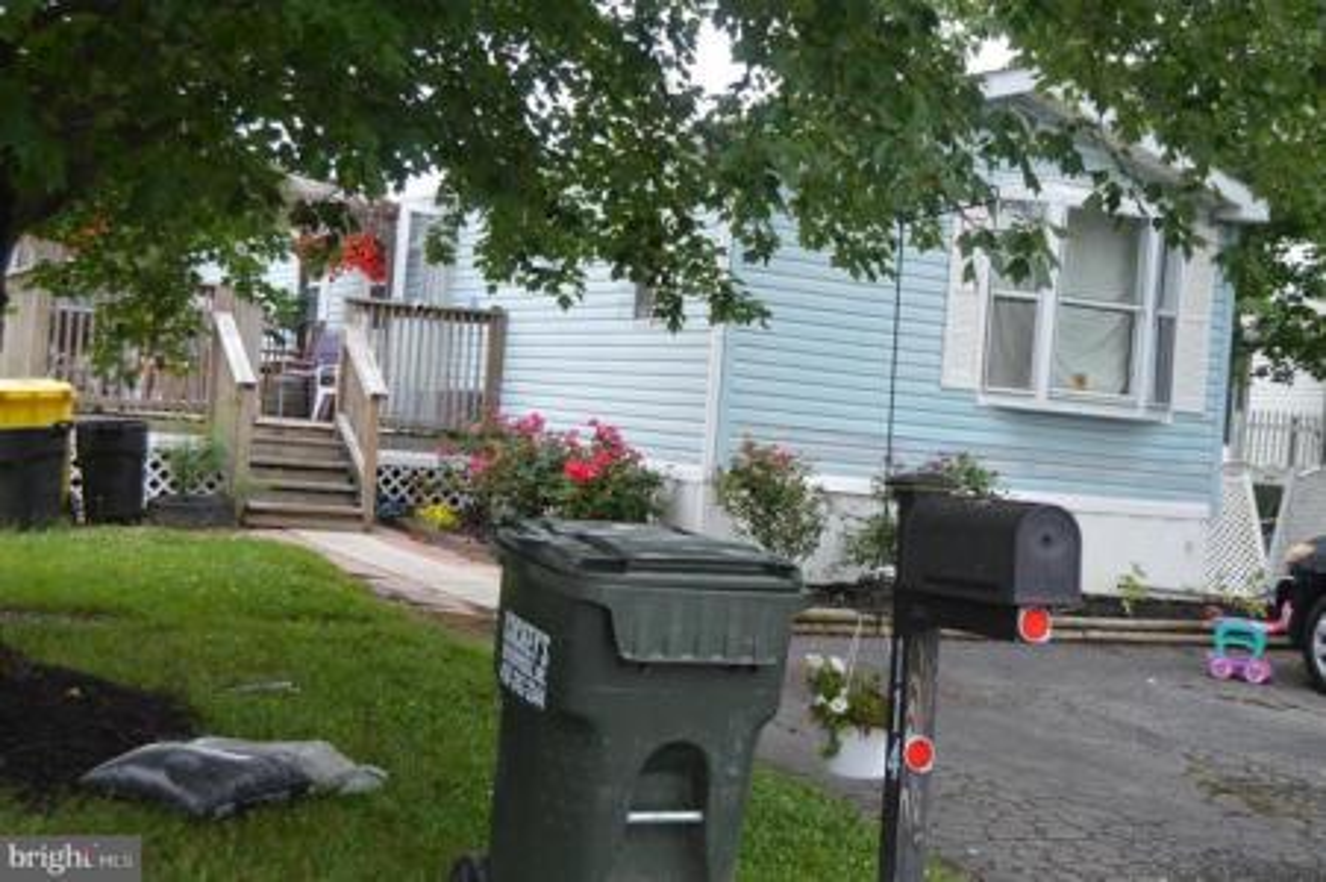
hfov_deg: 41.1
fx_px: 1767
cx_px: 663
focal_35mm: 48
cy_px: 441
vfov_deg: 28.0
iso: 160
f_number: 5.6
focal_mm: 32
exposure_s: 1/125
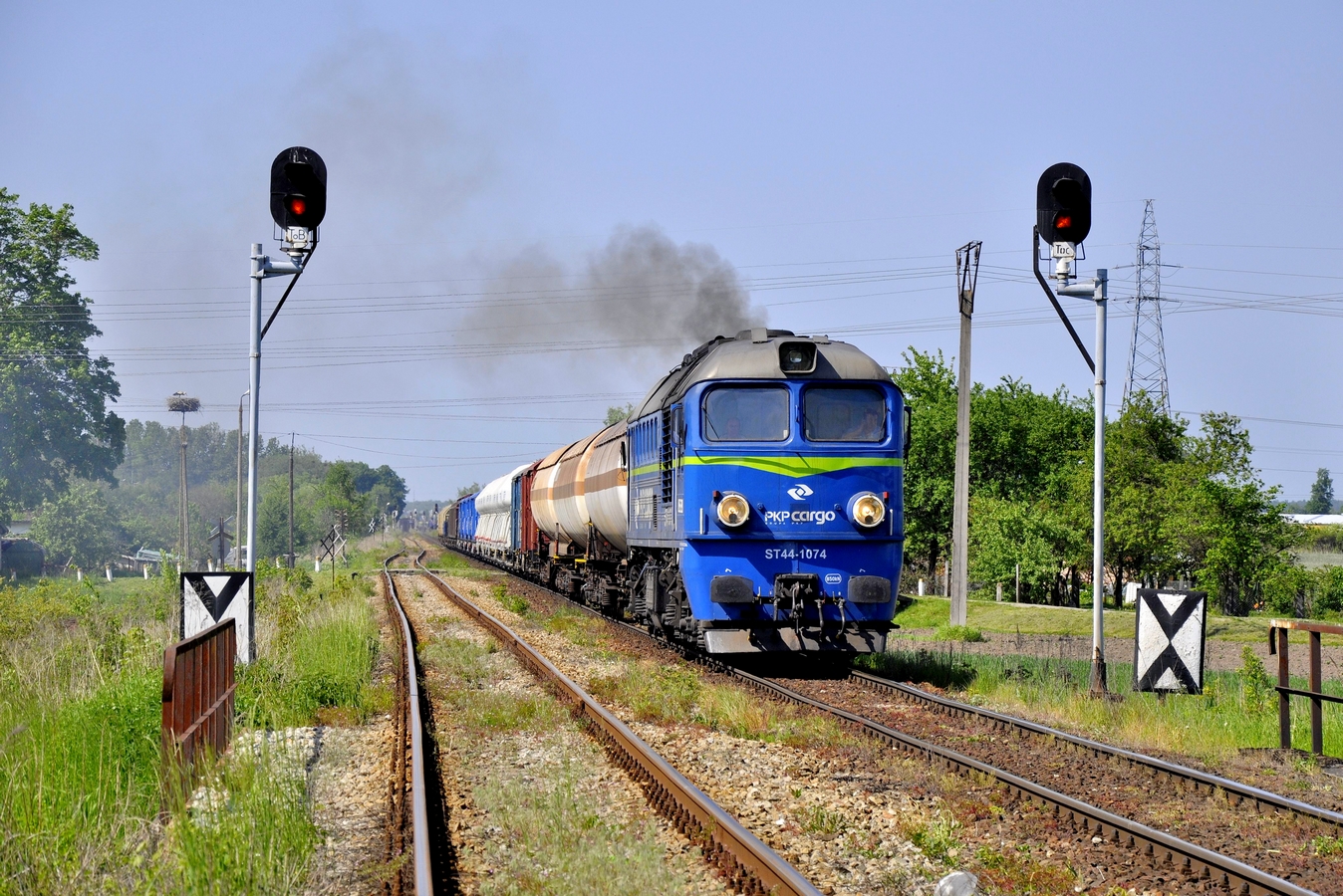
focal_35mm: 120
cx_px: 672
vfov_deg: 11.4
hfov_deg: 17.1
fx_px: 4478
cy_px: 448
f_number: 7.1
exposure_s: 1/800
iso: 200
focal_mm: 80
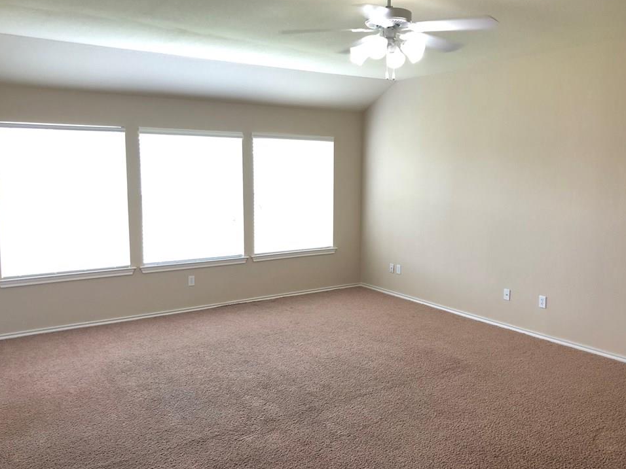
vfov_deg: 46.8
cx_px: 310
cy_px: 231
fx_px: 543
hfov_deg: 60.0
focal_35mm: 30
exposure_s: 1/20
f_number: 1.8
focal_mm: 4
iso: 40
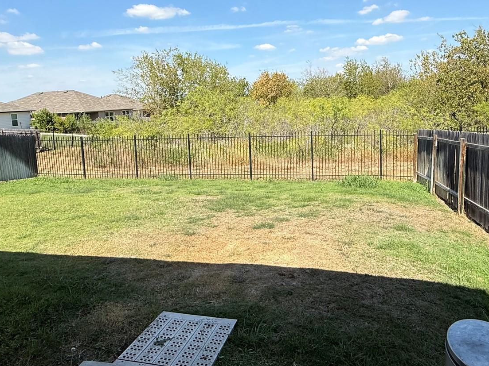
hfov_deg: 67.3
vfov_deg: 52.7
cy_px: 149
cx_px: 258
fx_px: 367
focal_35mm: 26
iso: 50
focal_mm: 2.22
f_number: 2.2
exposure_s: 1/2024
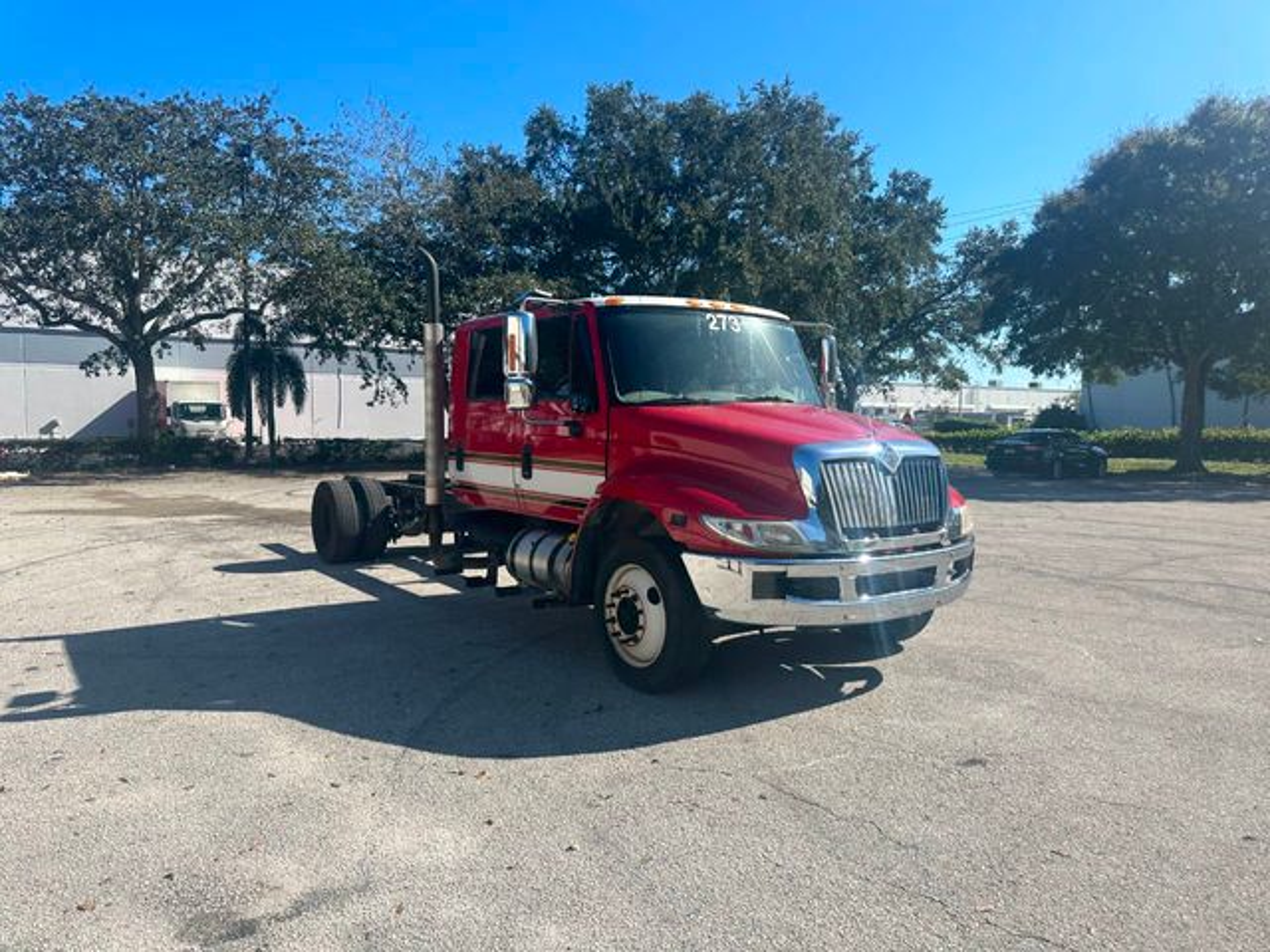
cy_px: 476
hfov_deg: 71.6
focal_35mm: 24
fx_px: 881
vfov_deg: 56.8
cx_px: 635
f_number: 1.78
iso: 80
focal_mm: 6.86
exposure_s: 1/3861
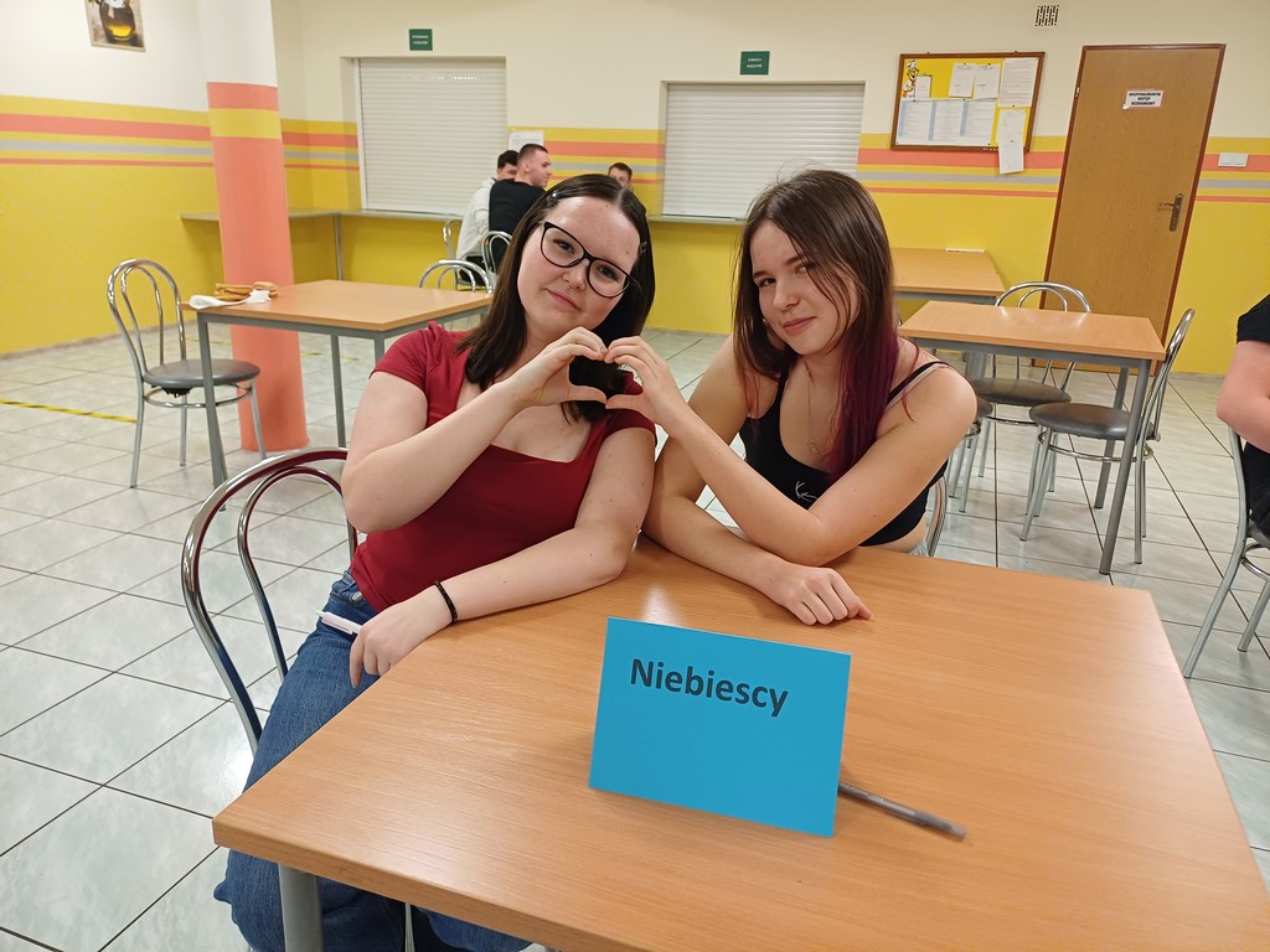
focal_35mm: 25
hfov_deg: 69.4
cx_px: 635
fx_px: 917
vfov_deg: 54.9
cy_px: 476
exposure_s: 1/33.3
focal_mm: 4.65
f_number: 1.8
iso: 320
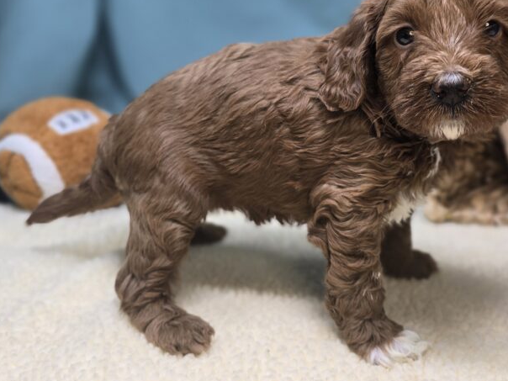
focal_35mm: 39
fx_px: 572
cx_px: 294
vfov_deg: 36.4
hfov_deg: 47.7
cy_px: 124
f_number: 1.7
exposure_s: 1/51
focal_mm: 6.3
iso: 32
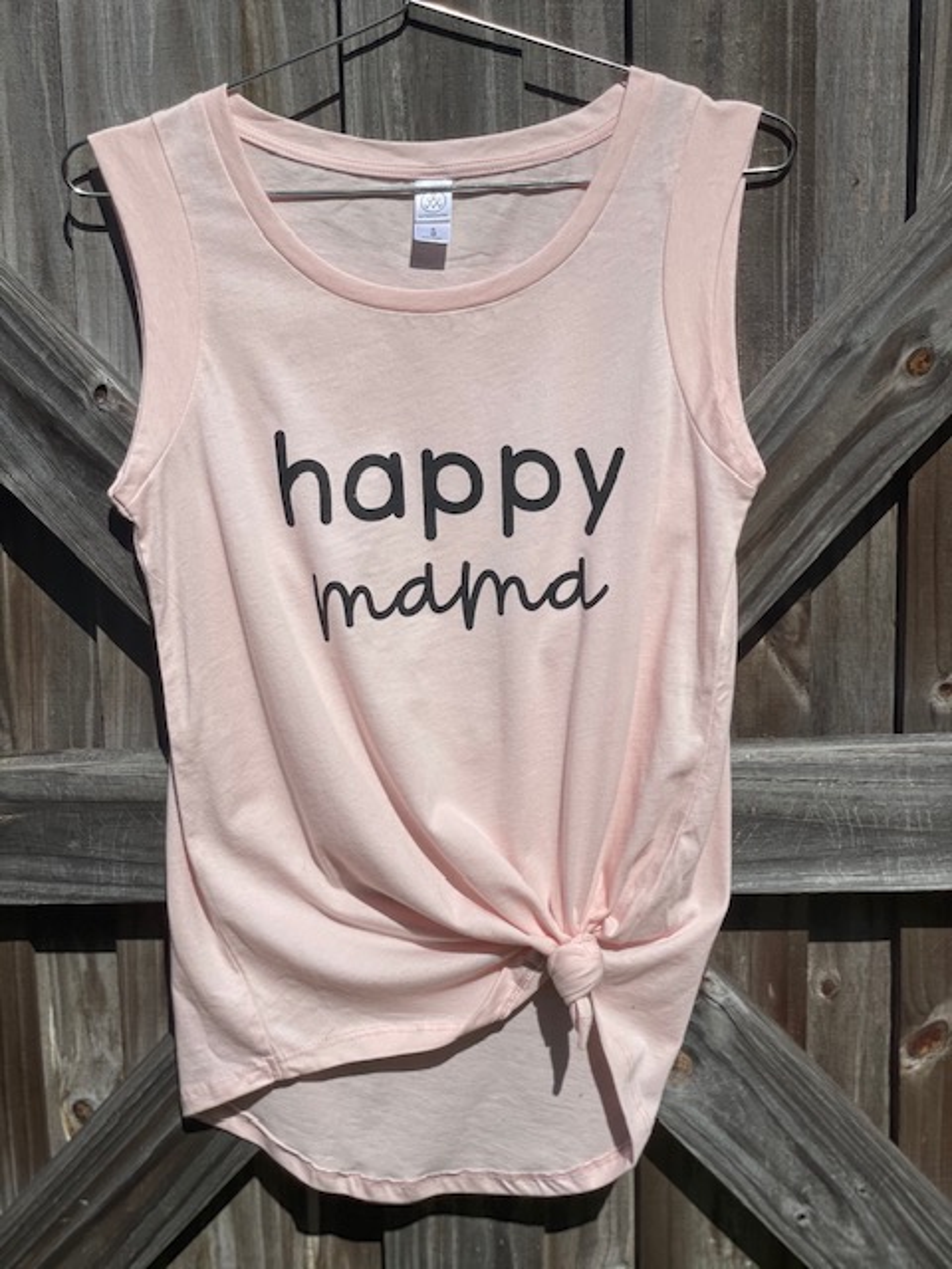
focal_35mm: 52
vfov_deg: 36.8
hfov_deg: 28.0
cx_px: 476
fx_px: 1907
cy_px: 634
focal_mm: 6
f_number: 2
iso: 25
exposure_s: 1/5988
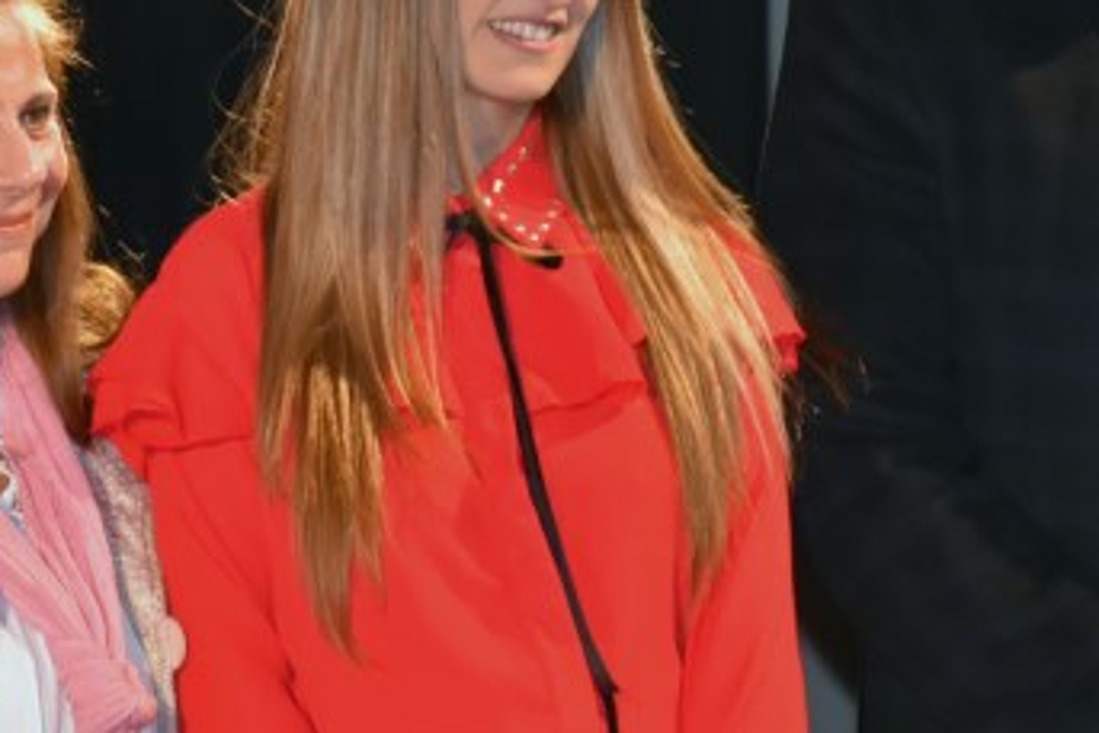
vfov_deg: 3.4
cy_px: 190
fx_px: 12307
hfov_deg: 5.1
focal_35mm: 403
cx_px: 439
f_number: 5.3
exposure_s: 1/125
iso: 800
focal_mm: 90
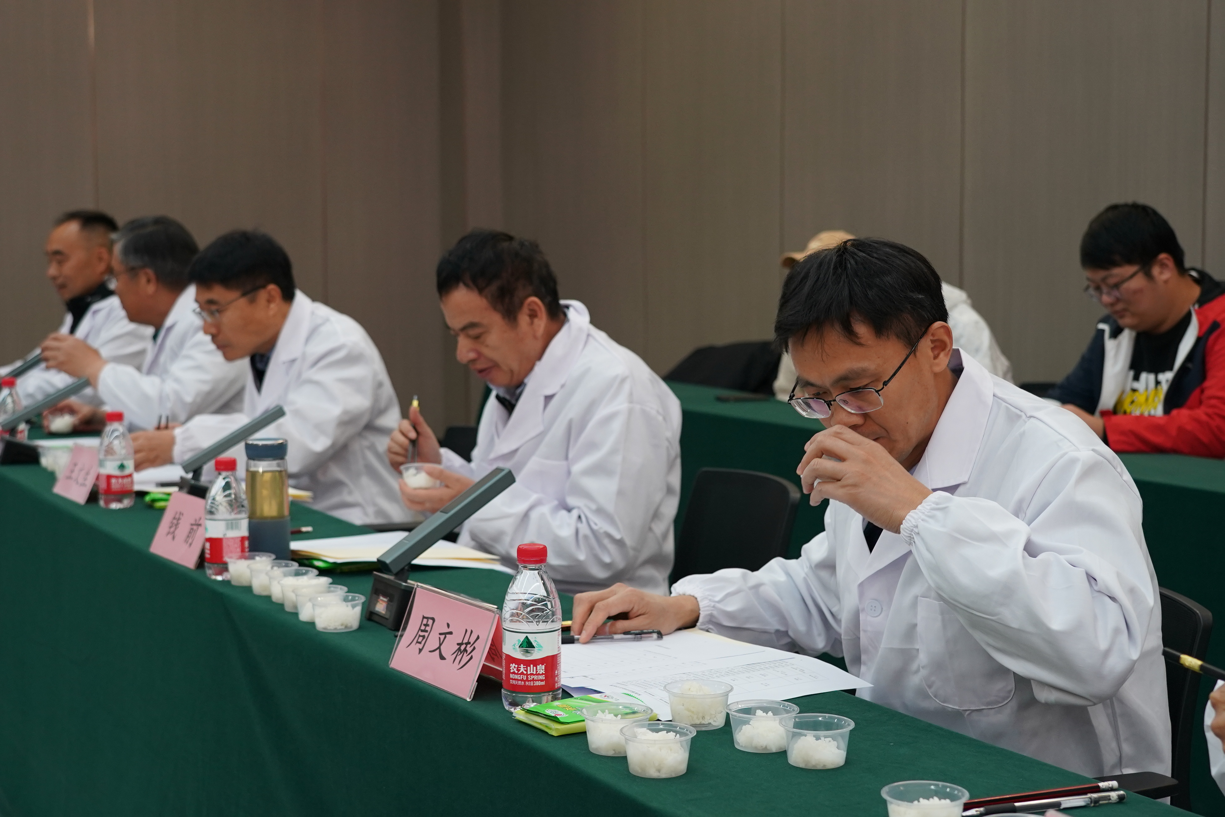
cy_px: 408
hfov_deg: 36.2
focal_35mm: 55
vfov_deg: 24.6
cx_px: 612
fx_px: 1871
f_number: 4
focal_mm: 37
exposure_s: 1/160
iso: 1000
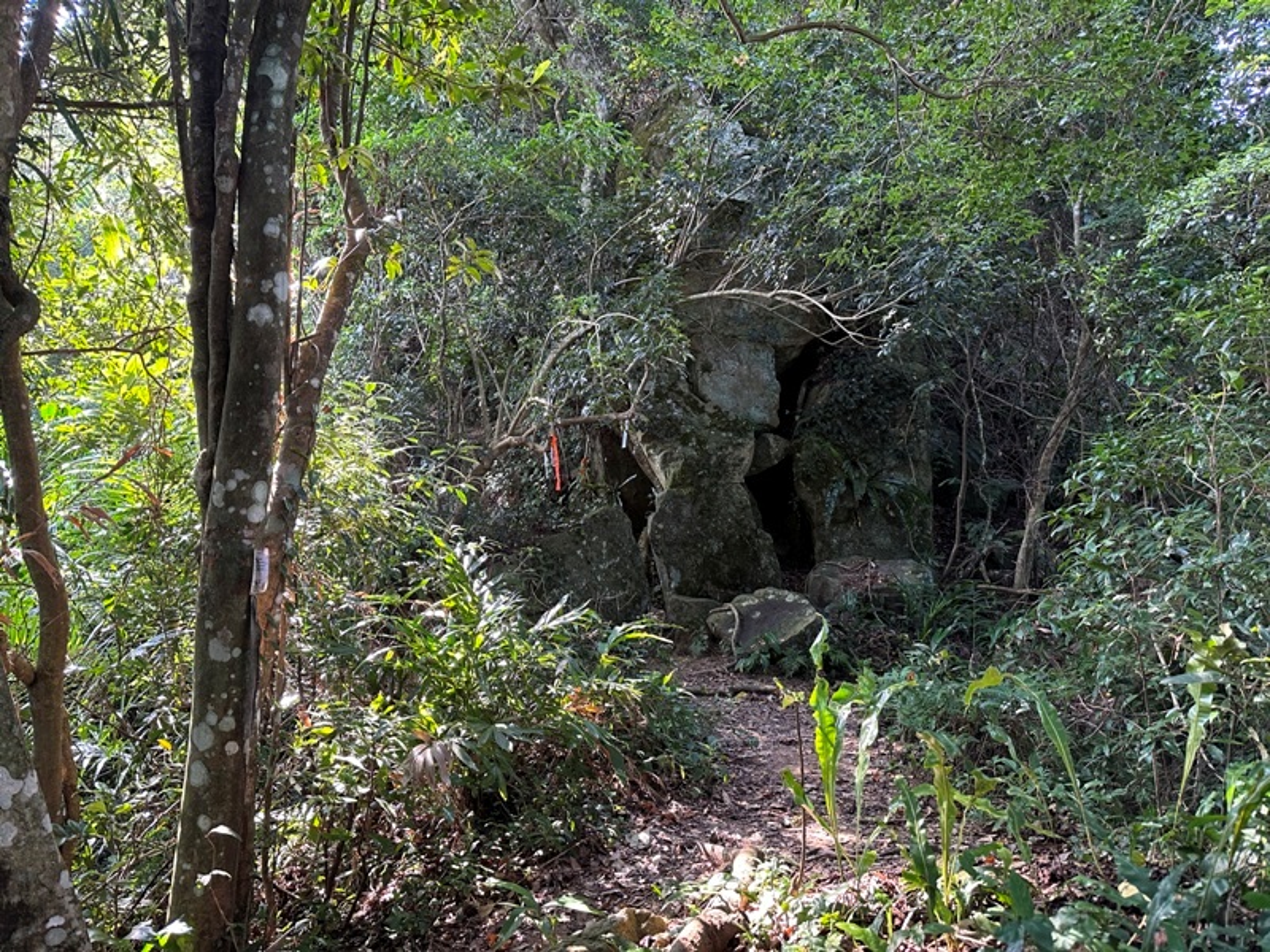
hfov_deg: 71.6
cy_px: 476
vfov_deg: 56.8
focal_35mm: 24
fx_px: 881
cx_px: 635
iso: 250
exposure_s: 1/60
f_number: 1.78
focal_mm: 6.86
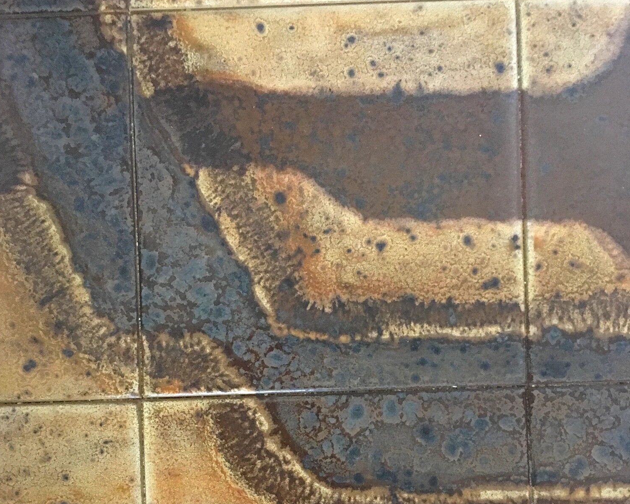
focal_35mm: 38
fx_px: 709
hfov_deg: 47.9
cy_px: 387
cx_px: 315
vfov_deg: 38.0
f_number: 2.2
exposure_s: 1/17
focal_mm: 4.15
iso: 500
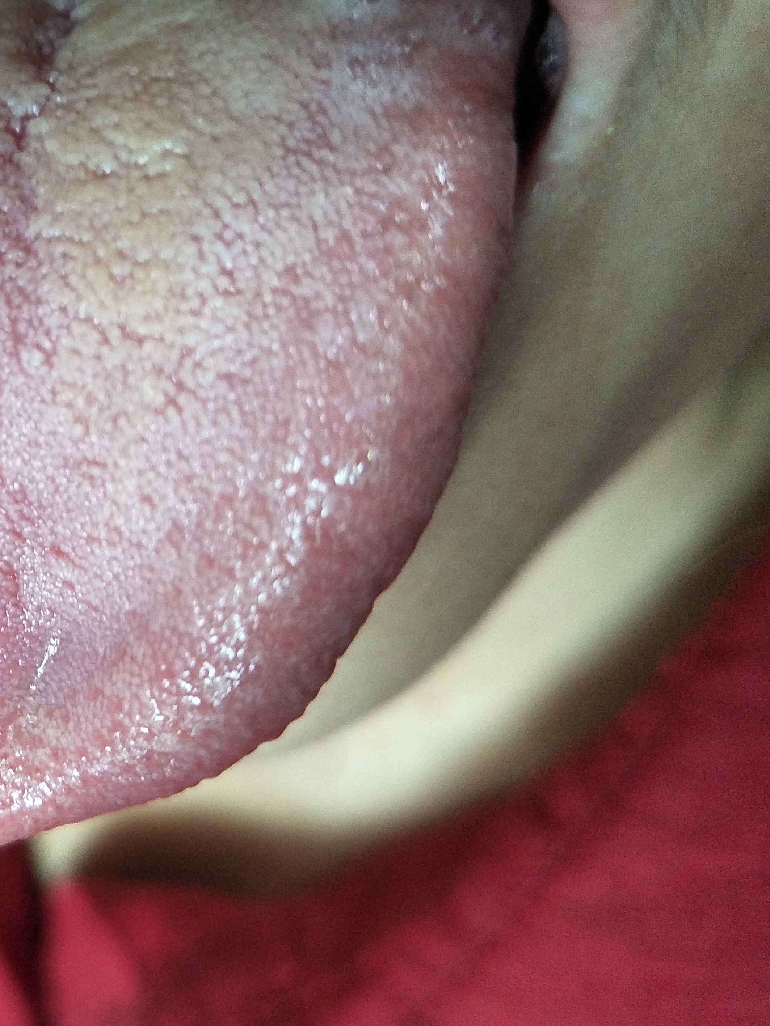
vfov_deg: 47.7
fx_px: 1157
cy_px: 427
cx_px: -43
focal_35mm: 39
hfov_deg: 33.0
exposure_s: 1/33
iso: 246
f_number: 1.7
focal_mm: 4.1
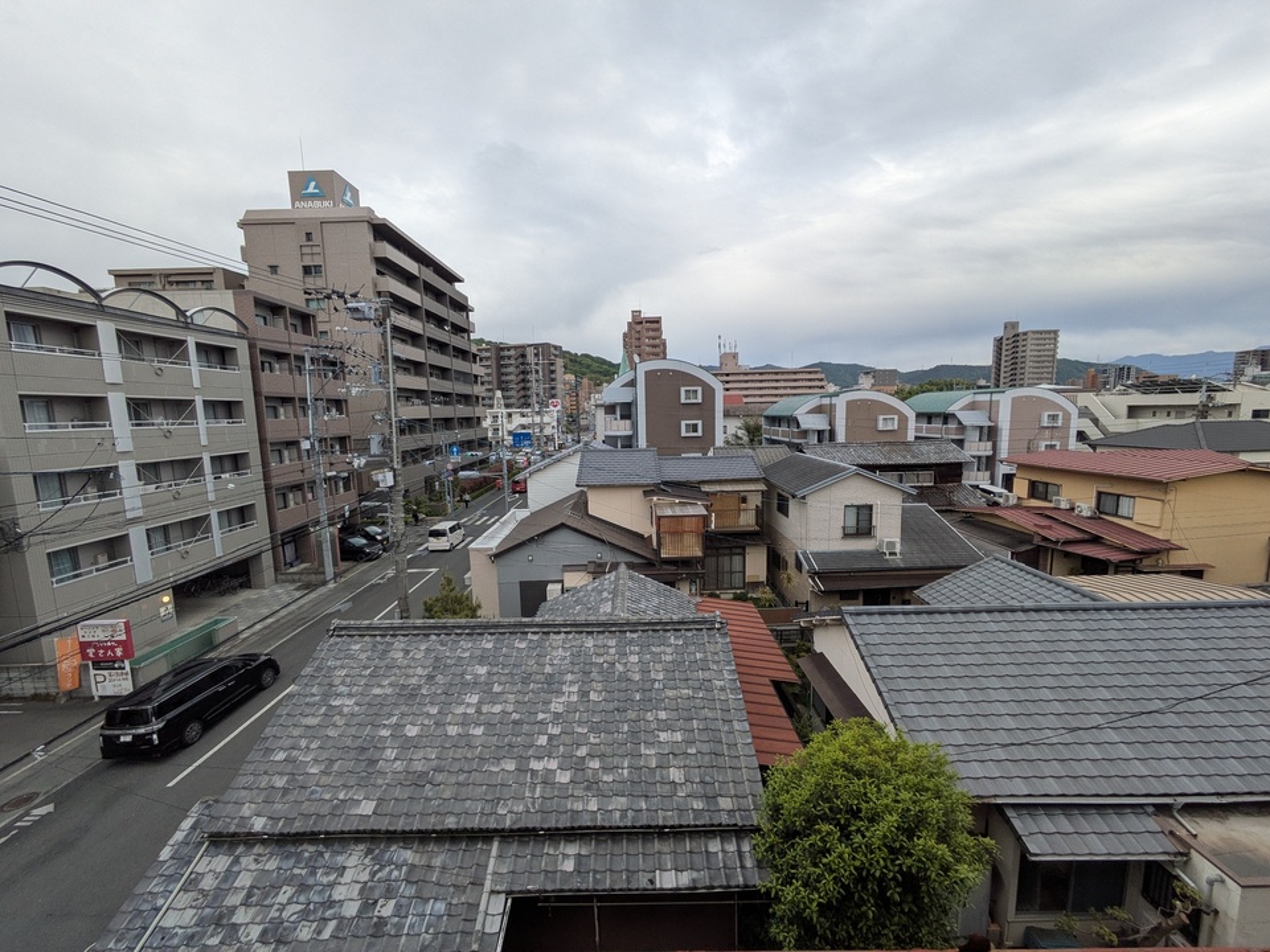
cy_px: 476
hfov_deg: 102.1
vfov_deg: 85.7
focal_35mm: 14
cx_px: 635
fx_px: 514
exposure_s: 1/334
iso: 48
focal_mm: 1.83
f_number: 2.2
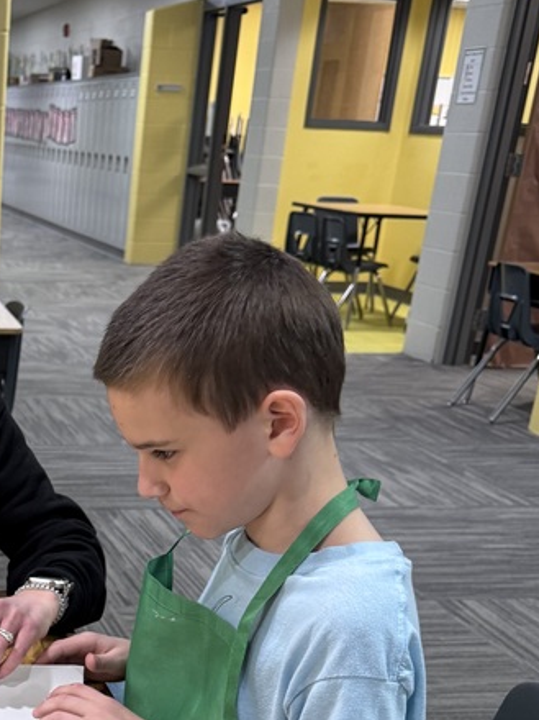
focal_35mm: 56
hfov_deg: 24.4
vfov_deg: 32.3
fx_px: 1163
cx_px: -51
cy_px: 674
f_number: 1.78
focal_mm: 6.76
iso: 200
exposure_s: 1/75
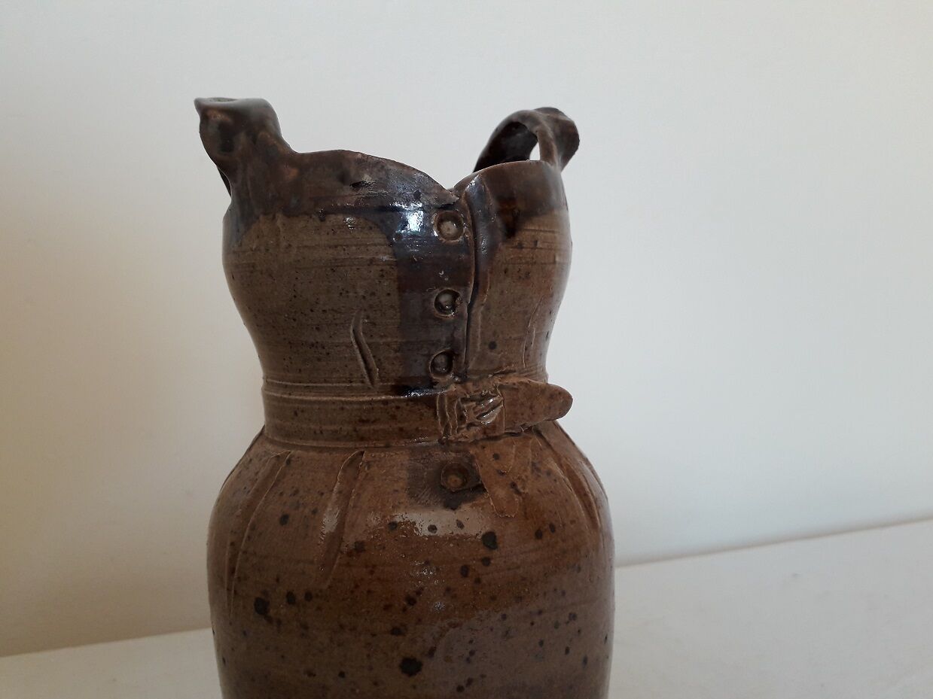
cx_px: 466
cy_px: 350
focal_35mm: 27
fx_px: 728
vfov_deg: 51.3
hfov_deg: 65.3
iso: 80
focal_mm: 3.6
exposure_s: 1/100
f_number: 1.9
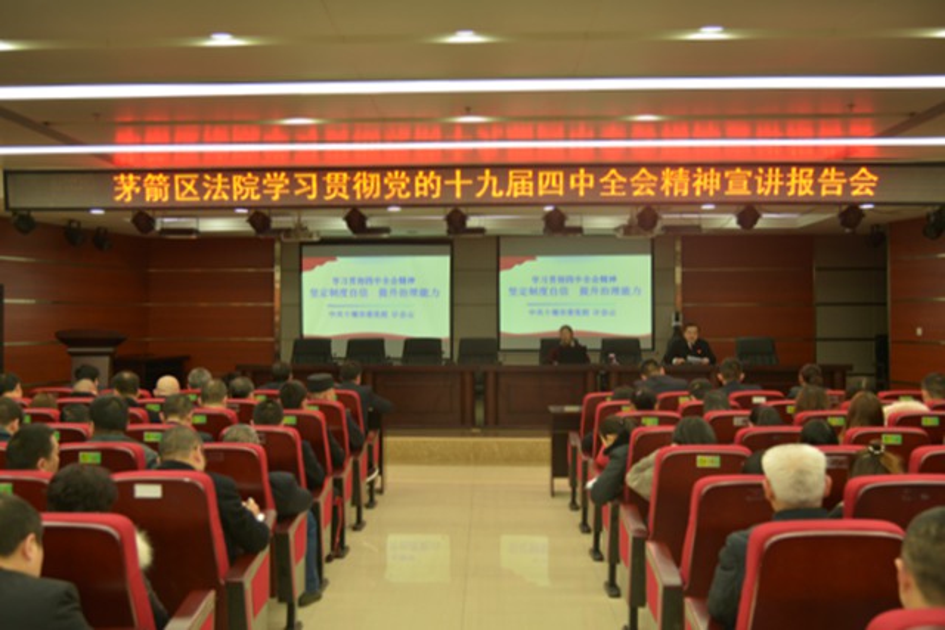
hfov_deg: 55.8
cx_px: 472
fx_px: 893
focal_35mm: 34
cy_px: 315
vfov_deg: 38.9
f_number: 4
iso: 400
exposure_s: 1/40
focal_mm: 34
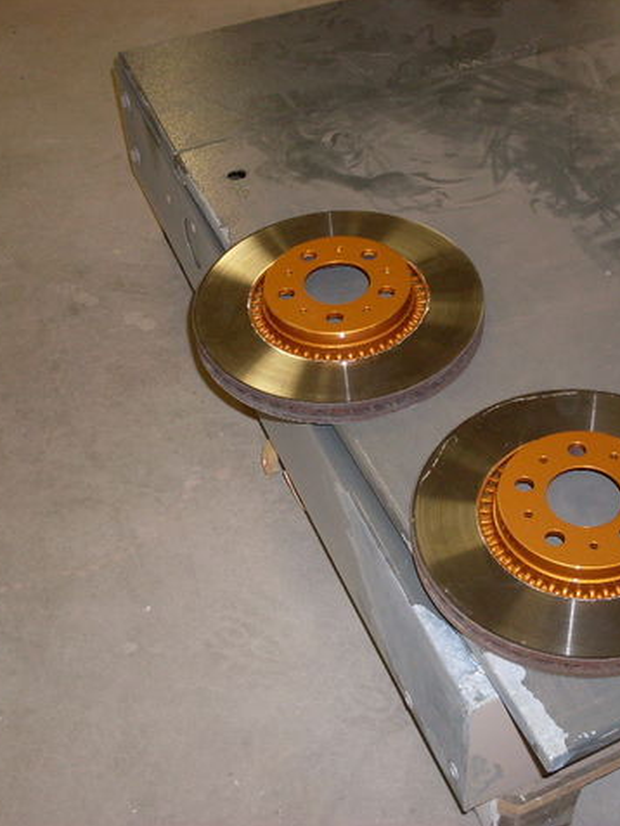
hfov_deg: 28.4
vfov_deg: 37.5
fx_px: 1217
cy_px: 412
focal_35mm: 51
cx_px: 417
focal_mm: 6.3
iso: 100
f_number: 2.8
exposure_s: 1/45
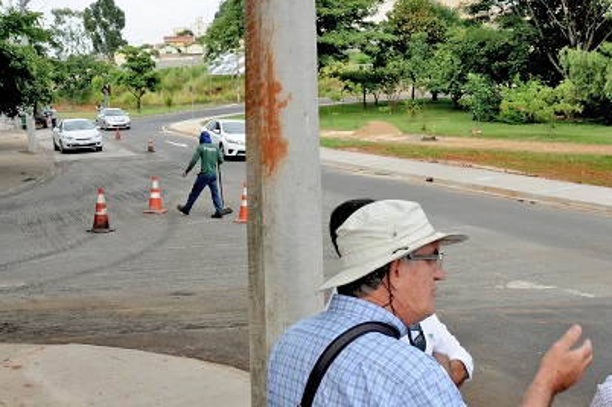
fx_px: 730
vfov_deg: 31.1
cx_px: 338
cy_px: 207
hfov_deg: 45.4
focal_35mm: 43
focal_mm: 18
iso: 500
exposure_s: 1/160
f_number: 11
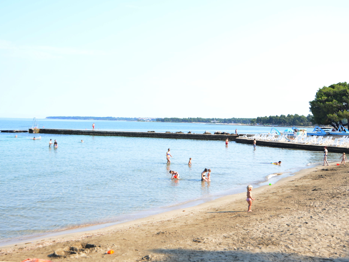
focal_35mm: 43
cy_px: 129
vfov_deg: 33.6
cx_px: 152
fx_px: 434
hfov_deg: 43.8
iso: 160
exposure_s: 1/200
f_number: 6.3
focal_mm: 20
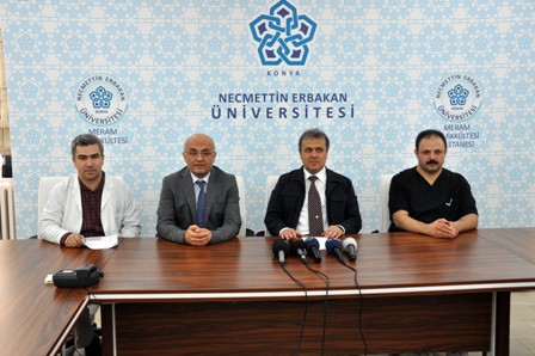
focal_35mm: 40
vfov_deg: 33.0
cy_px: 178
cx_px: 268
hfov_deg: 48.0
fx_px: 601
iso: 720
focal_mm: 27
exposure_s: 1/60
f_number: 4
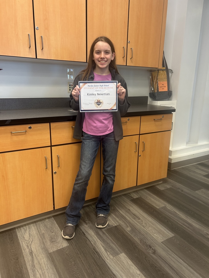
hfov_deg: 53.1
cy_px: 139
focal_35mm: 26
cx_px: 104
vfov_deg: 67.3
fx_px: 209
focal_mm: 5.7
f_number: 1.5
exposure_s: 1/60
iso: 160
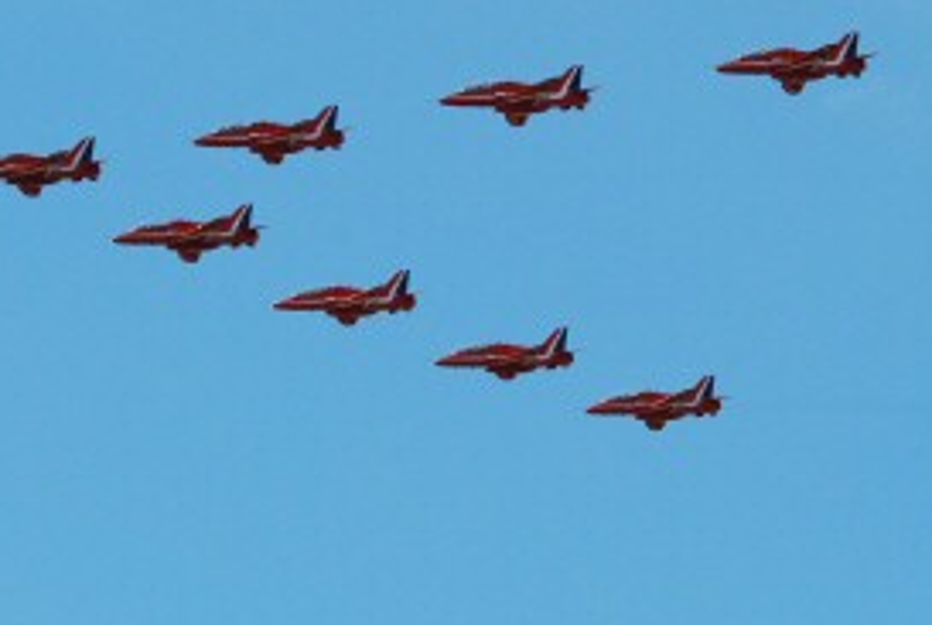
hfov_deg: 8.9
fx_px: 5983
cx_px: 505
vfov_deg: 6.0
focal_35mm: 231
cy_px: 222
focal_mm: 105
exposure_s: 1/750
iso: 400
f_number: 9.5
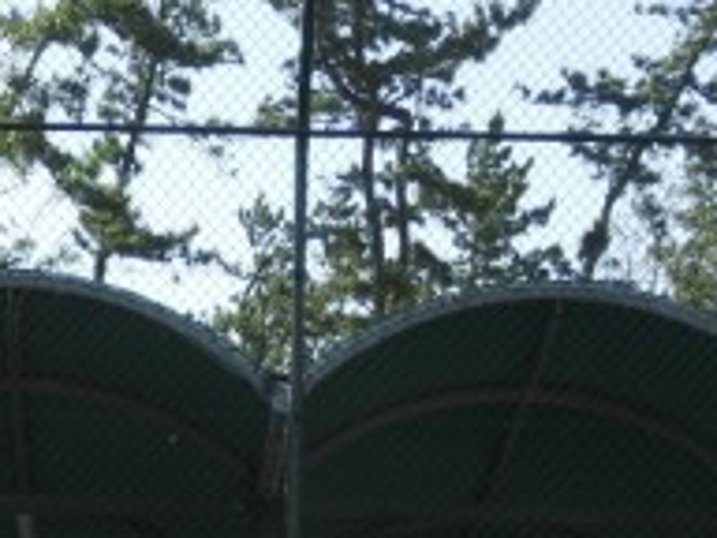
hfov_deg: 18.9
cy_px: 766
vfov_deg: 13.6
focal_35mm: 103
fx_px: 2133
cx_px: 134
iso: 100
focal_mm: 5.9
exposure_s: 1/500
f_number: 3.6
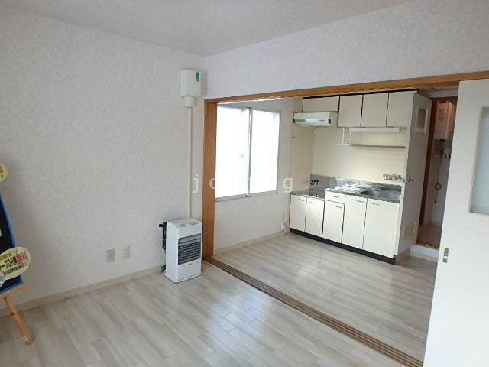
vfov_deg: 63.4
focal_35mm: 21
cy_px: 184
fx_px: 297
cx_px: 244
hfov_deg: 79.0
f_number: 3.5
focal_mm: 3.7
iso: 125
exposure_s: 1/80
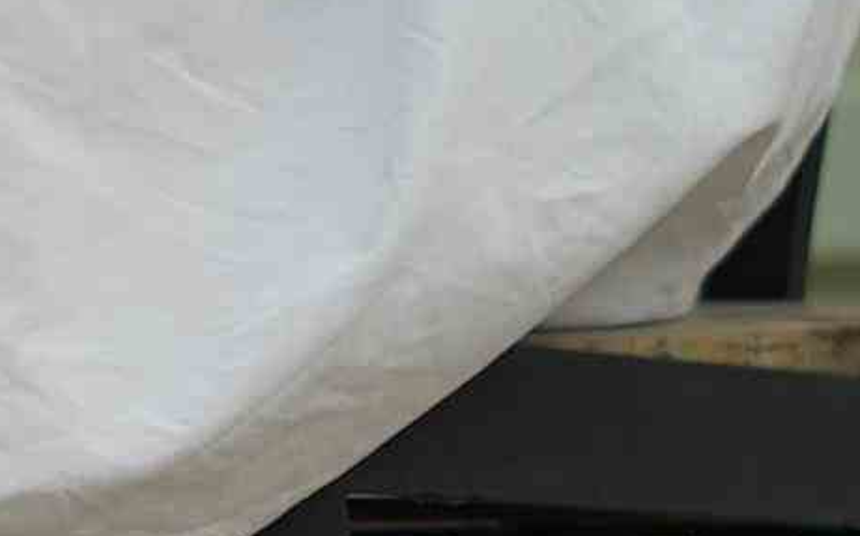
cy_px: 769
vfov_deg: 2.8
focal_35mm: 470
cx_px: -768
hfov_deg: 4.4
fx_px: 11010
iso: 100
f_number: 2.8
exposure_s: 1/1600
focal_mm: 50
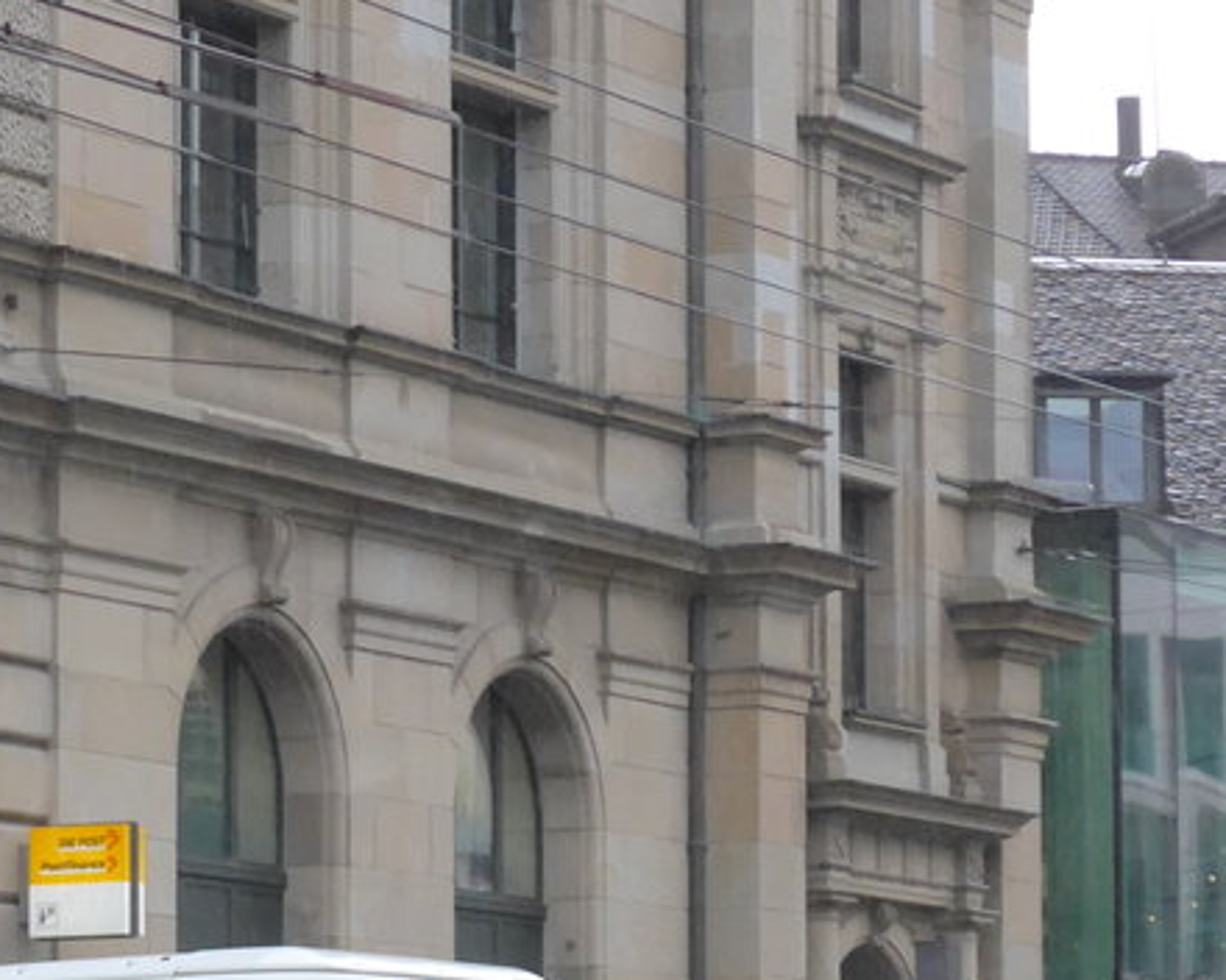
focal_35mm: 197
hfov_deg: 9.7
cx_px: -148
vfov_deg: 7.8
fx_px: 7148
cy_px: 913
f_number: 4.2
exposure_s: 1/320
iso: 500
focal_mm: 15
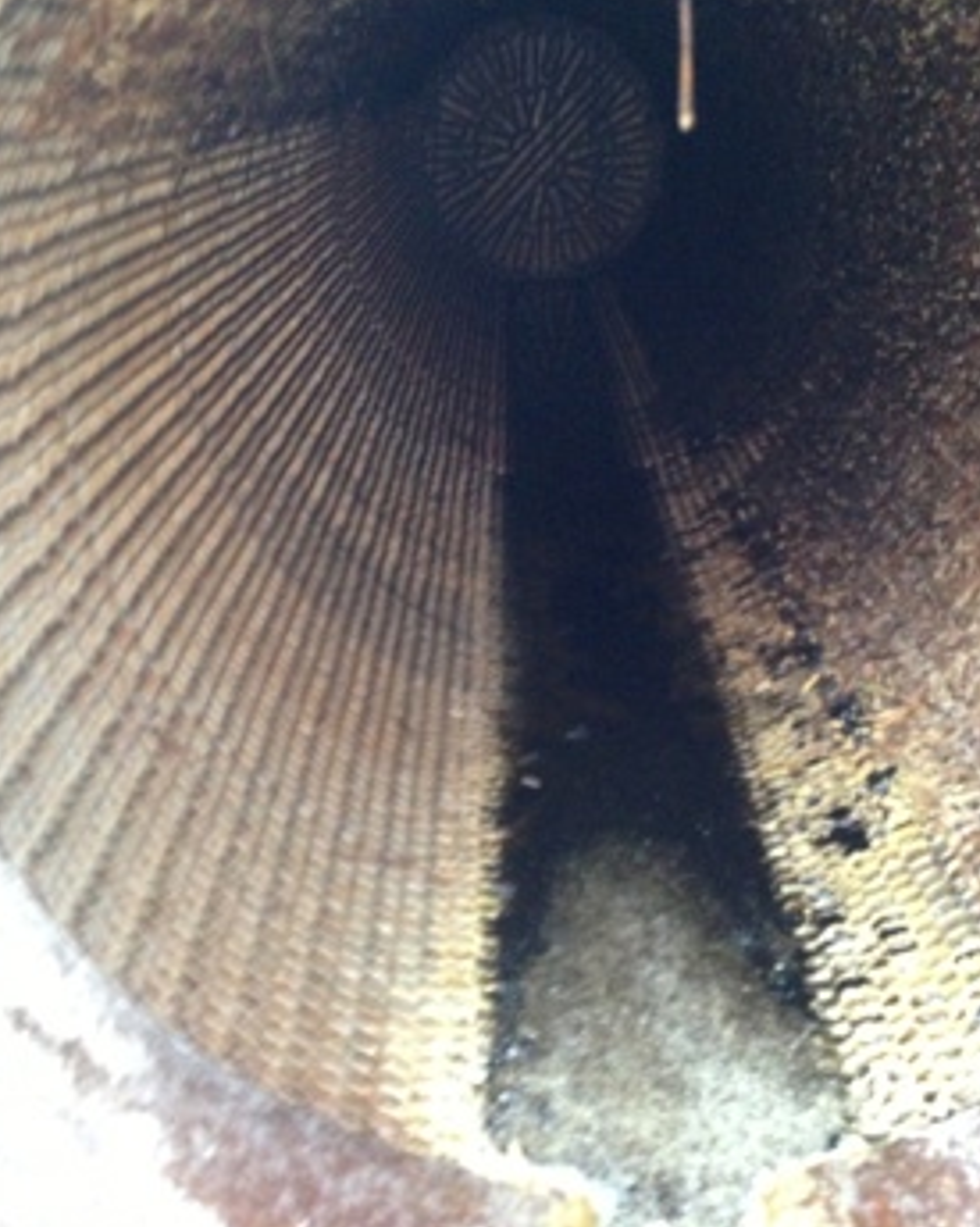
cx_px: 545
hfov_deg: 37.3
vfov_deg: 45.7
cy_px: 540
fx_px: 1451
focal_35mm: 40
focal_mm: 4.13
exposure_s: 1/15
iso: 500
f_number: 2.4
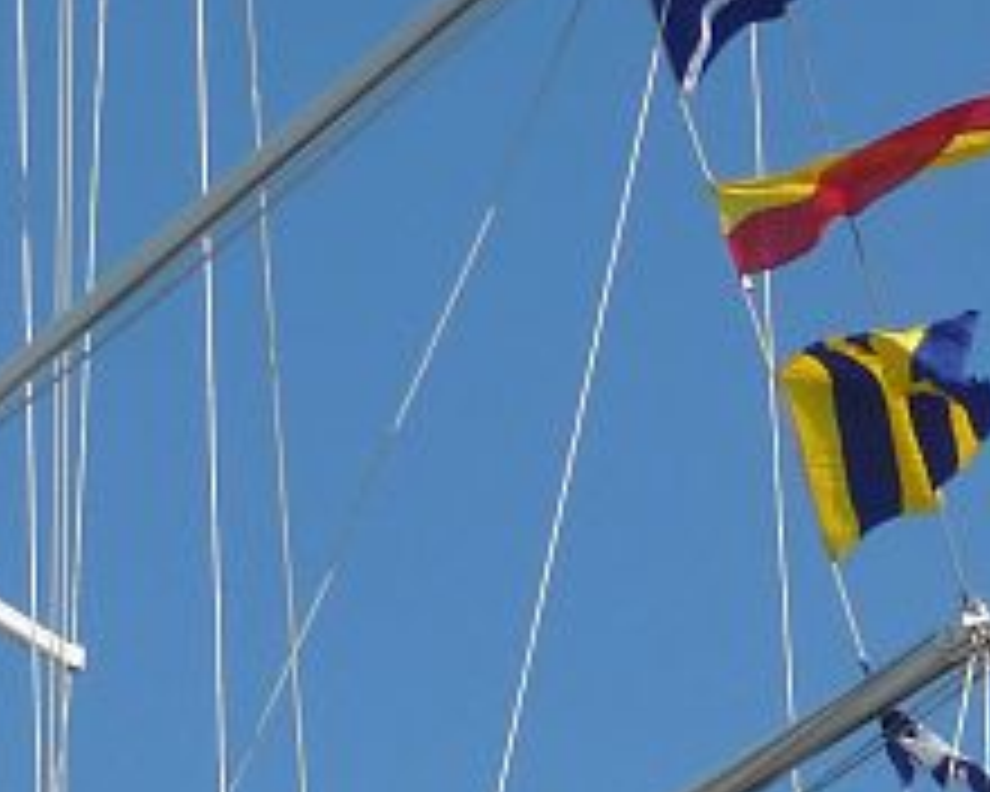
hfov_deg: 9.5
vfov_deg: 7.9
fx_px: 5596
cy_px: 1174
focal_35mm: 191
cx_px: 1872
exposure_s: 1/500
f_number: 4
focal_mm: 6.9
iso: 80
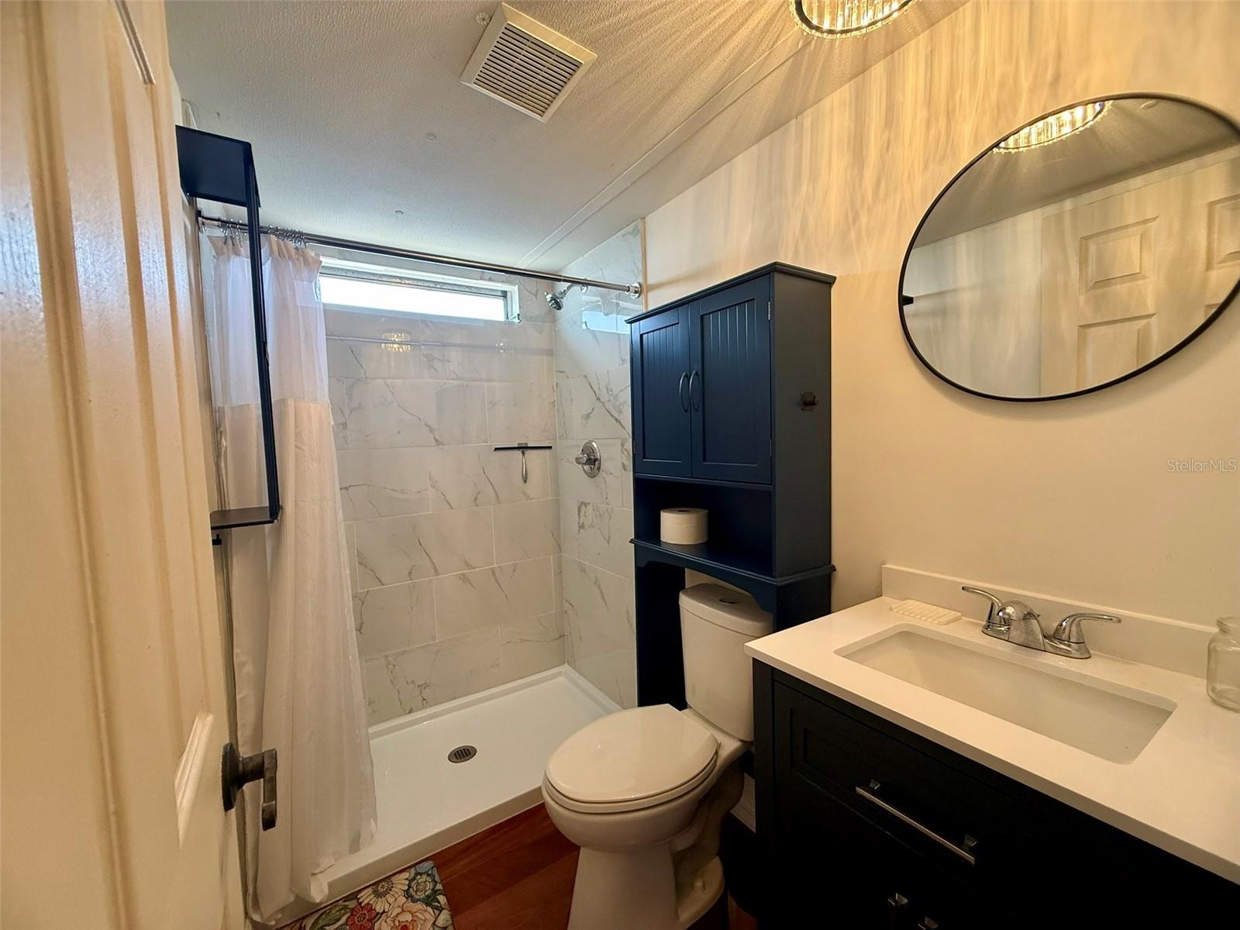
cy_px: 465
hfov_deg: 102.1
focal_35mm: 14
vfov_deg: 85.7
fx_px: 502
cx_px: 620
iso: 160
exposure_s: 1/120
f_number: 2.2
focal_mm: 2.22
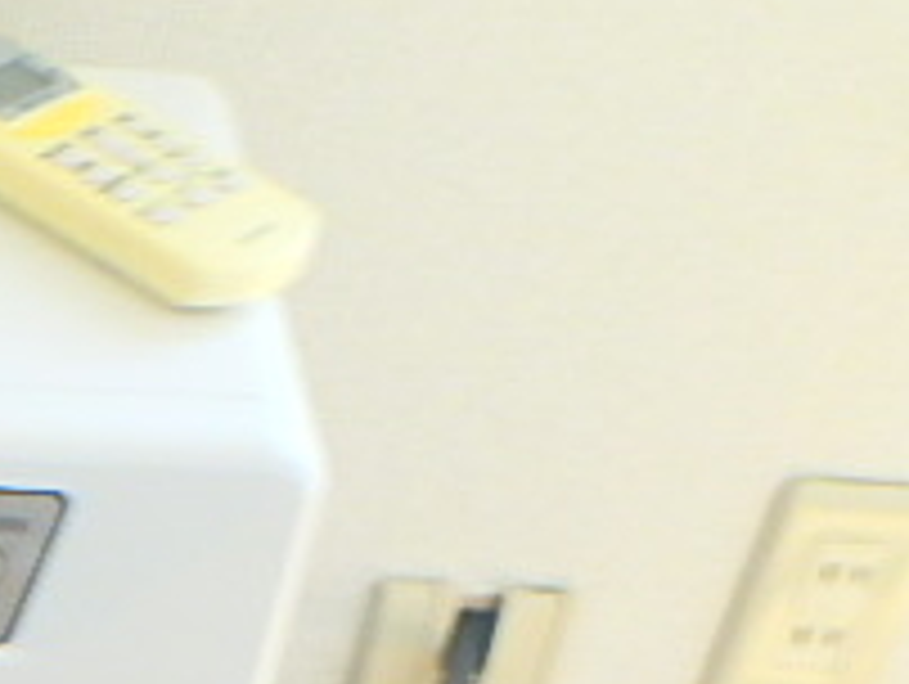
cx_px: -369
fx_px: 2997
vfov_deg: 12.5
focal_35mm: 114
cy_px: 958
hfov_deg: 16.1
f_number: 5
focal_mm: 6.4
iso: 400
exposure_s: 1/40
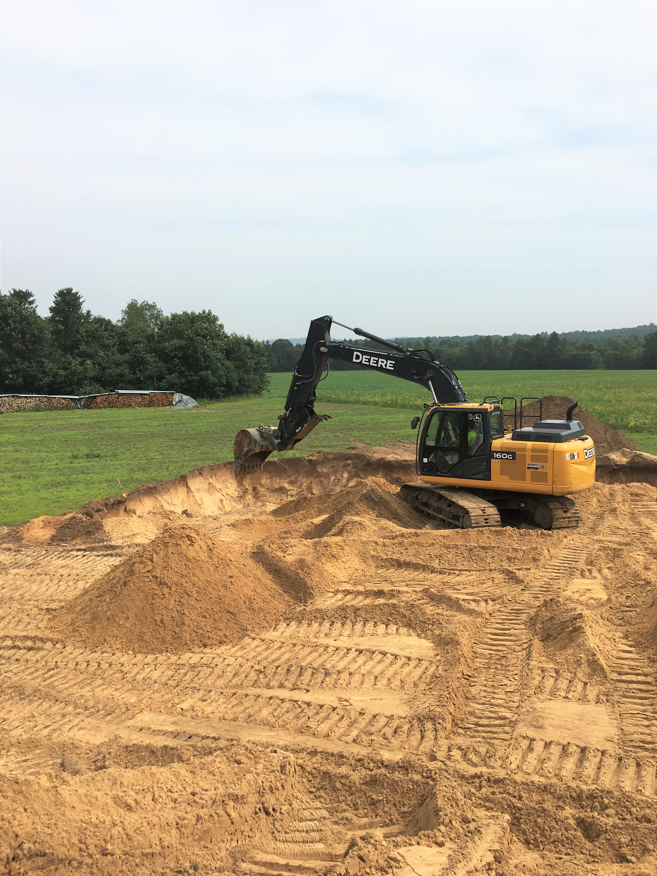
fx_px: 734
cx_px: 328
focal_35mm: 29
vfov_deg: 61.7
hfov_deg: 48.2
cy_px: 438
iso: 25
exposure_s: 1/1832
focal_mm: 4.15
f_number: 2.2
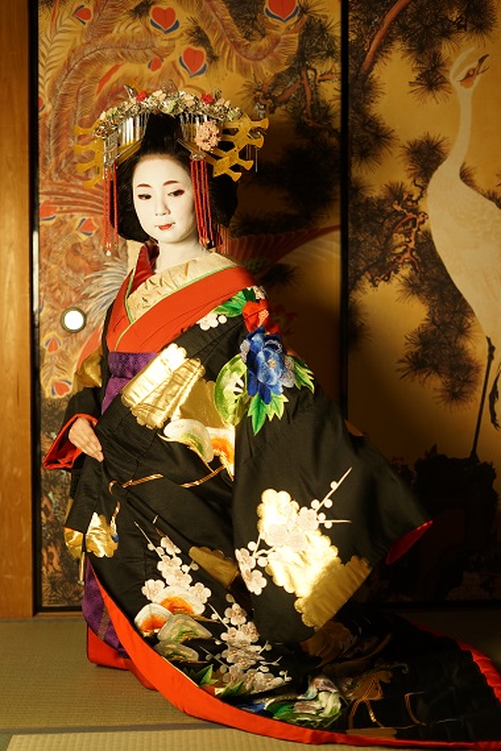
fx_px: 1044
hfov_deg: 27.0
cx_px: 250
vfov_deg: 39.6
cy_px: 376
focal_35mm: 50
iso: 400
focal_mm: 50
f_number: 1.8
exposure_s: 1/100
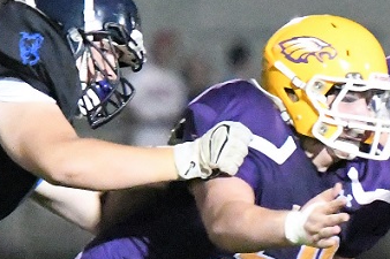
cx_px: 291
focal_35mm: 716
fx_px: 7753
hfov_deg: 2.9
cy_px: 322
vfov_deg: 1.9
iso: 22800
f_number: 2.8
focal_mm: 170
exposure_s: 1/1000
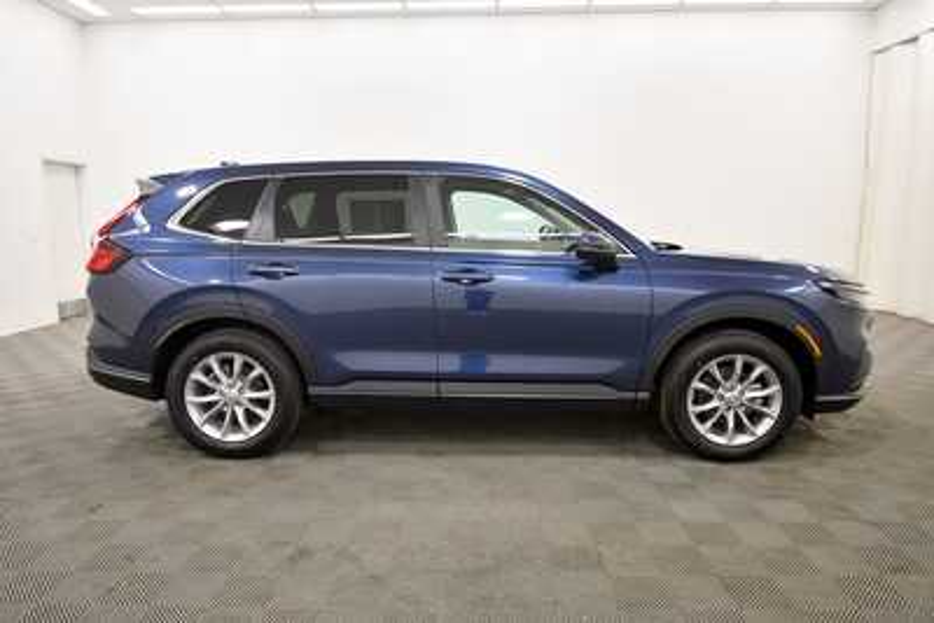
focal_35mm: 22
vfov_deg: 57.3
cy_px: 312
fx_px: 571
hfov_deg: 78.6
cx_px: 467
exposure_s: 1/125
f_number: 5.3
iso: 1000
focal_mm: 15
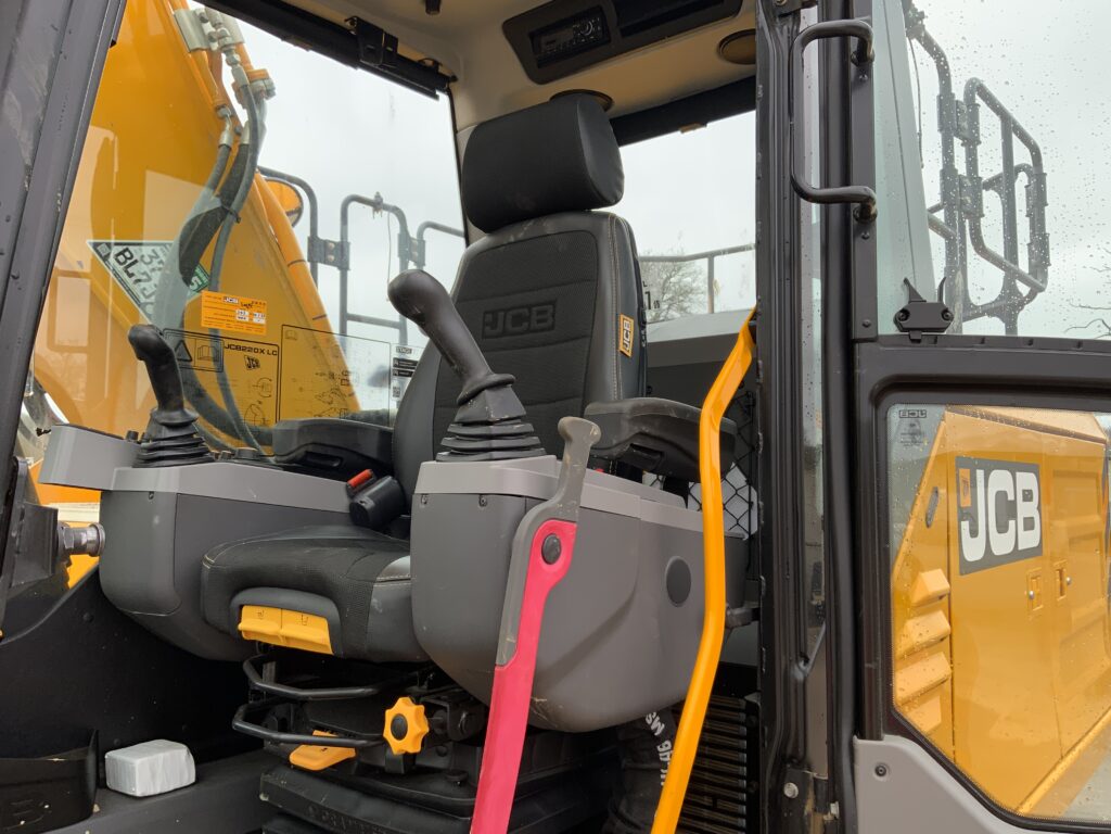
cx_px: 556
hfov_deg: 61.7
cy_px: 417
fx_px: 931
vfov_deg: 48.2
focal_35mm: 29
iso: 16
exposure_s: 1/260
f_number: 1.8
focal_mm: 3
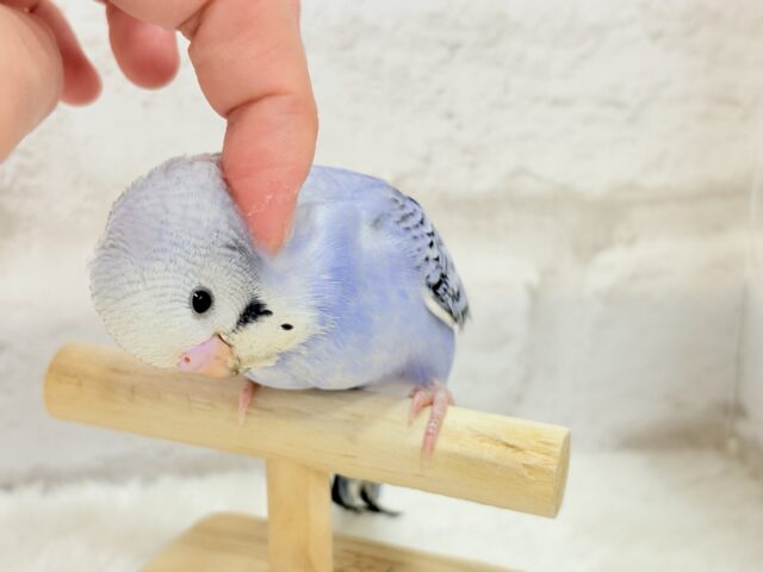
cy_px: 286
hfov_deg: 36.8
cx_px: 382
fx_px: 1146
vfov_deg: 28.0
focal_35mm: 52
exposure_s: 1/50
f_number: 1.6
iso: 64
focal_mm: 5.96
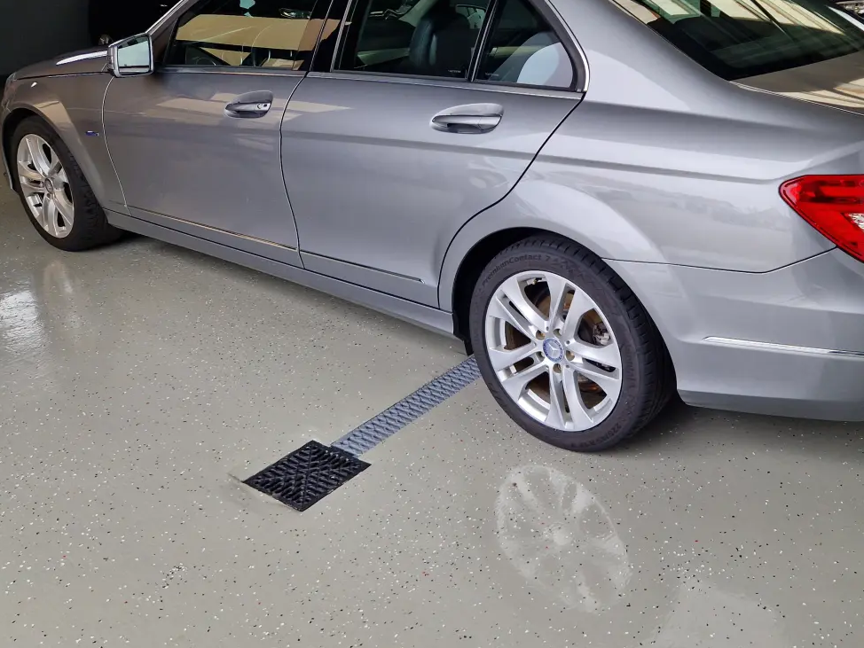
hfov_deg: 53.0
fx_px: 849
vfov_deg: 41.3
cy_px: 223
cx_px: 567
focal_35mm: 34
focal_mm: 5.4
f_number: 1.8
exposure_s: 1/311
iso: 50
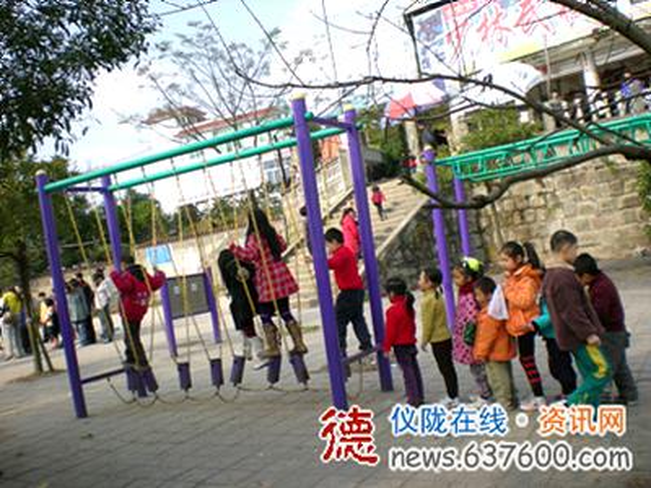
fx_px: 715
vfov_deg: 37.7
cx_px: 326
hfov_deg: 49.0
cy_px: 244
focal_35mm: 38
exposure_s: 1/194
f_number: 4.6
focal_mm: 6.3
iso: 50
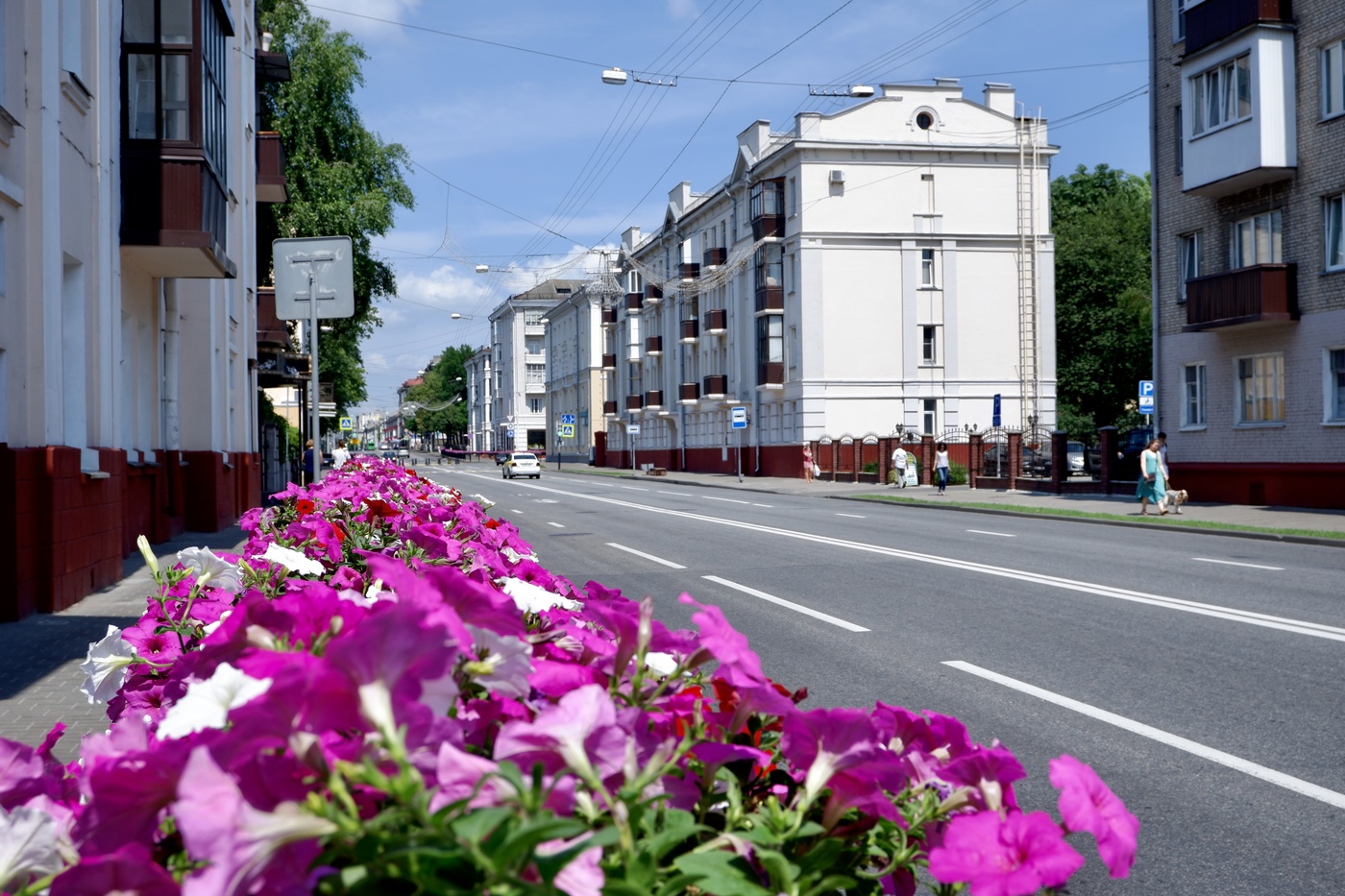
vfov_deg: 31.9
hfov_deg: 46.4
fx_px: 1569
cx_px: 672
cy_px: 448
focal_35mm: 42
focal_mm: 28
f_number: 8
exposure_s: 1/450
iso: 200
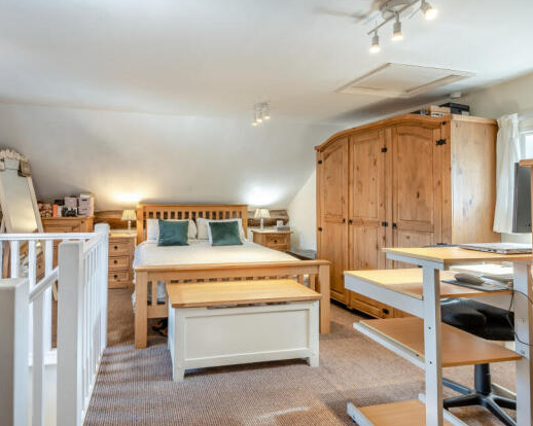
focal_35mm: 19
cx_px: 221
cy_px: 212
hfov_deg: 82.6
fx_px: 300
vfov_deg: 70.8
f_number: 11
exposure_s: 1/10
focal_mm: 16
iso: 100
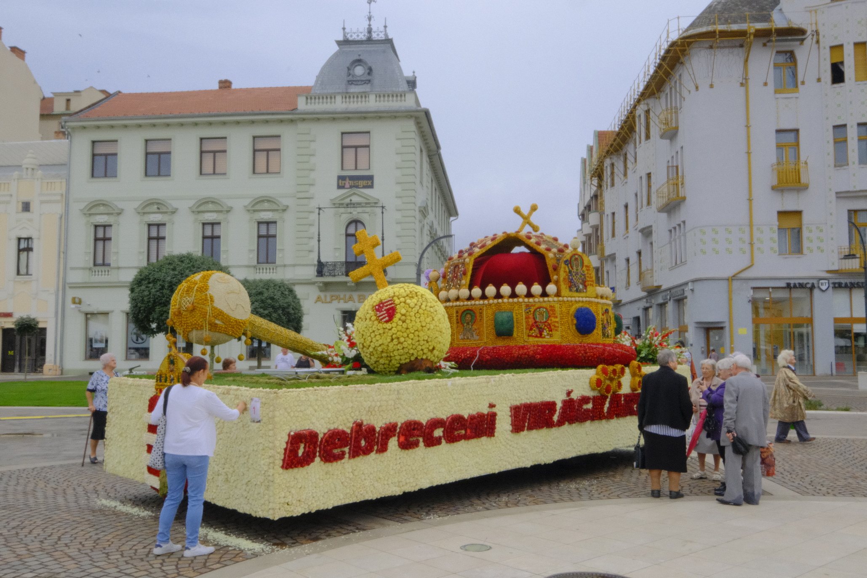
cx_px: 434
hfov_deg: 61.9
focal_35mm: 30
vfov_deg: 43.6
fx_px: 722
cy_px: 289
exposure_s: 1/250
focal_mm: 20
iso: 3200
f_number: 22
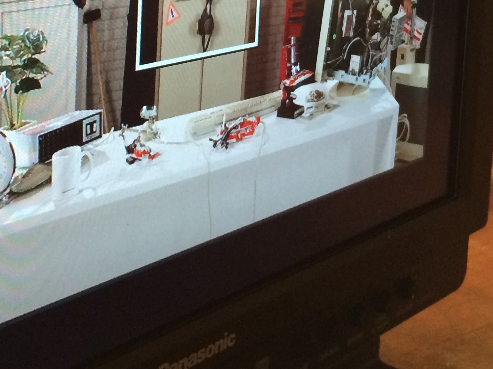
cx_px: 174
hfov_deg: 26.2
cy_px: -53
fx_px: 1054
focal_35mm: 74
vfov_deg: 19.0
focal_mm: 4.15
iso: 160
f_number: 2.2
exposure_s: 1/30
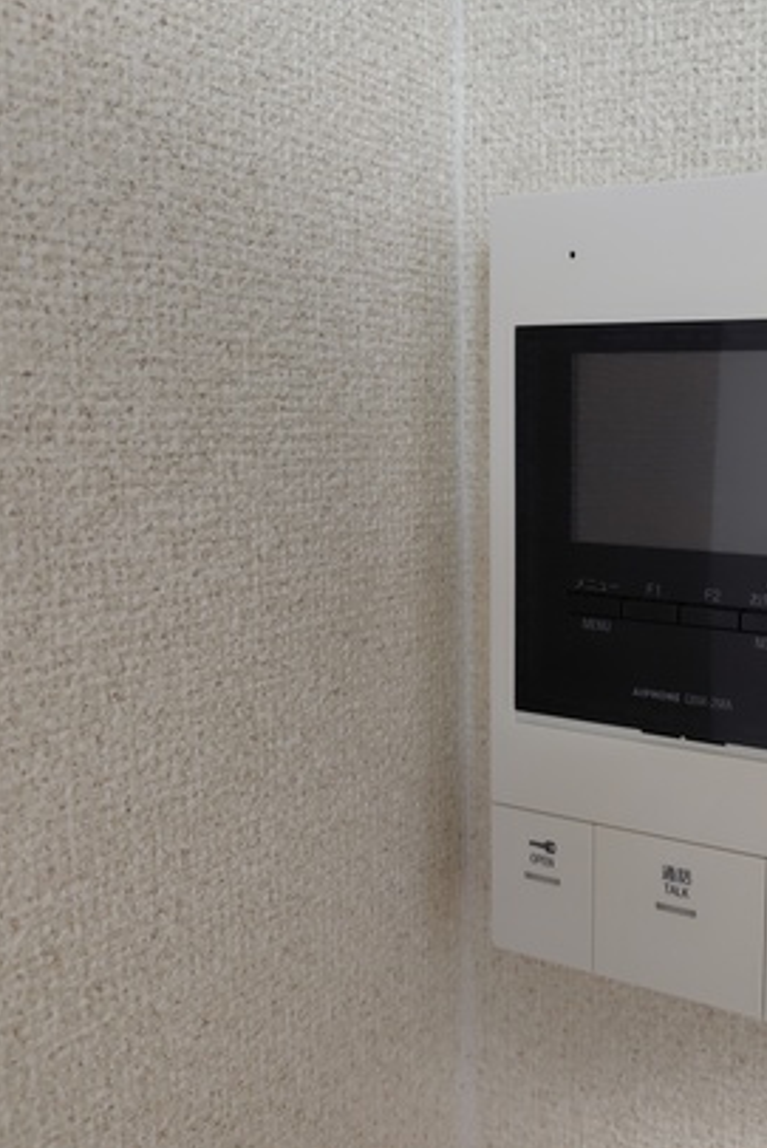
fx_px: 1054
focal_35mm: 33
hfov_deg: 38.3
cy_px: 563
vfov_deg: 57.2
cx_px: 631
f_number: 1.9
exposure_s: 1/60
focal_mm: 5.6
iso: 555
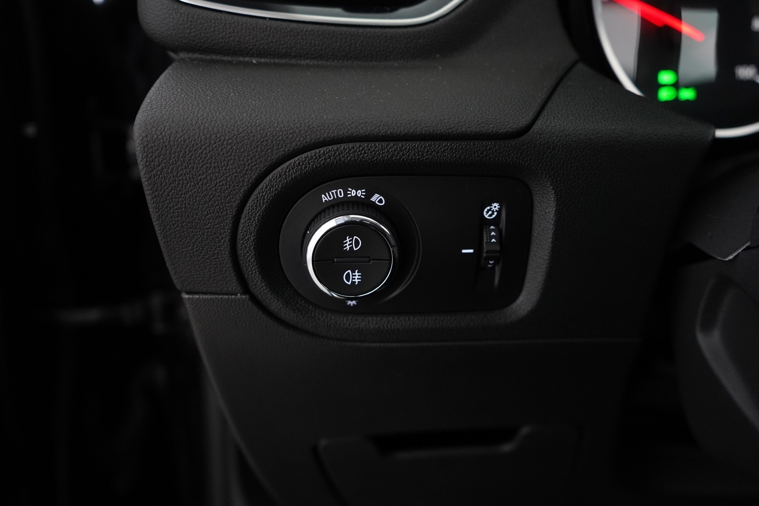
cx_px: 380
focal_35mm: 28
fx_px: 590
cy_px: 253
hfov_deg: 65.5
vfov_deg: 46.4
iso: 4000
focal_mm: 28
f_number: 3.5
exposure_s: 1/60
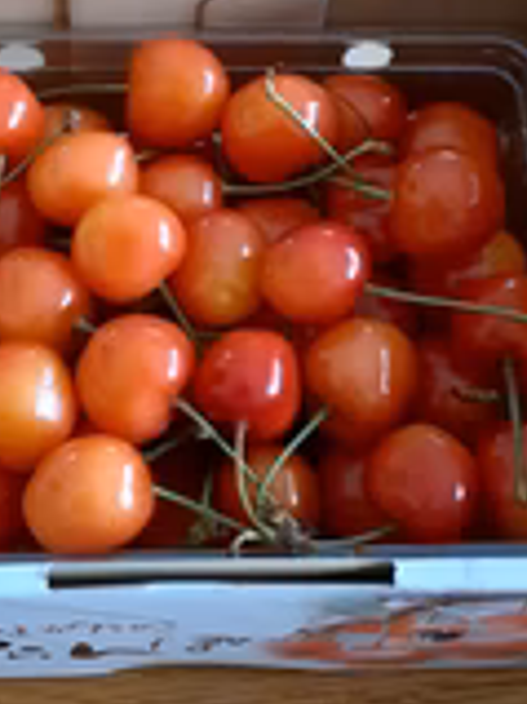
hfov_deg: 21.5
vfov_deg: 28.0
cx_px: 204
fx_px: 1382
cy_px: 137
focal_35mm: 68
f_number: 1.9
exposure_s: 1/50
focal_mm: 3.6
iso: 500
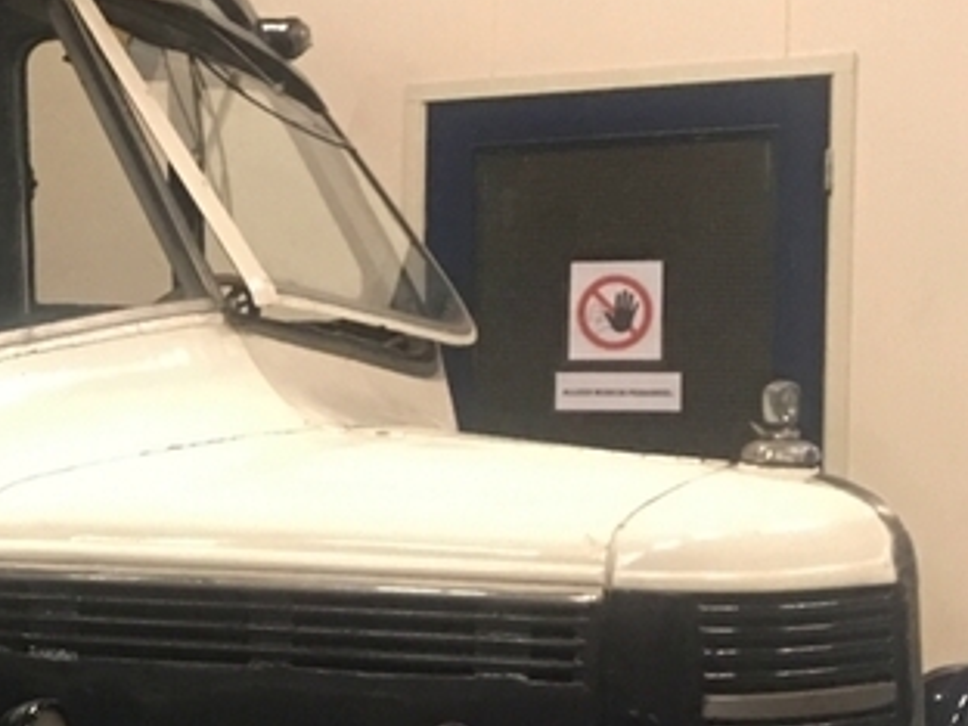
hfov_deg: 18.9
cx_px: -428
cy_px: 549
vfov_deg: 15.8
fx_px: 2601
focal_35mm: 93
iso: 125
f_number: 2.2
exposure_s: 1/8
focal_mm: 4.15
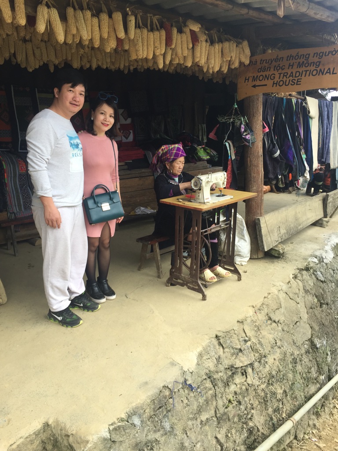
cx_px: 169
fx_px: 378
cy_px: 226
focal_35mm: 29
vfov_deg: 61.7
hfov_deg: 48.2
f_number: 2.2
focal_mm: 4.15
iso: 32
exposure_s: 1/189
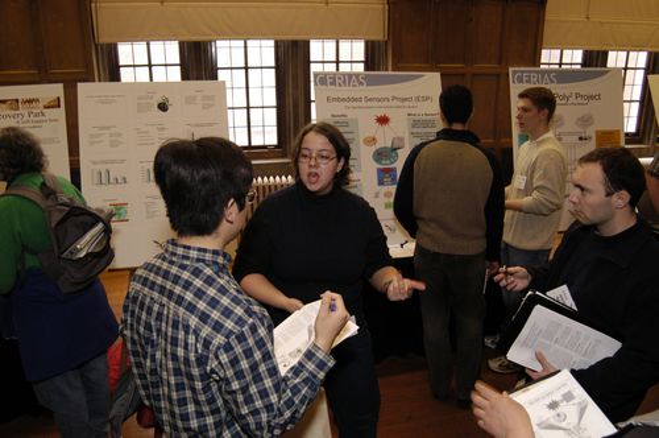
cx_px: 330
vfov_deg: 47.8
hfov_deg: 67.4
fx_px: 494
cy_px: 219
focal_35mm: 27
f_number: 5.6
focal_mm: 18
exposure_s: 1/50
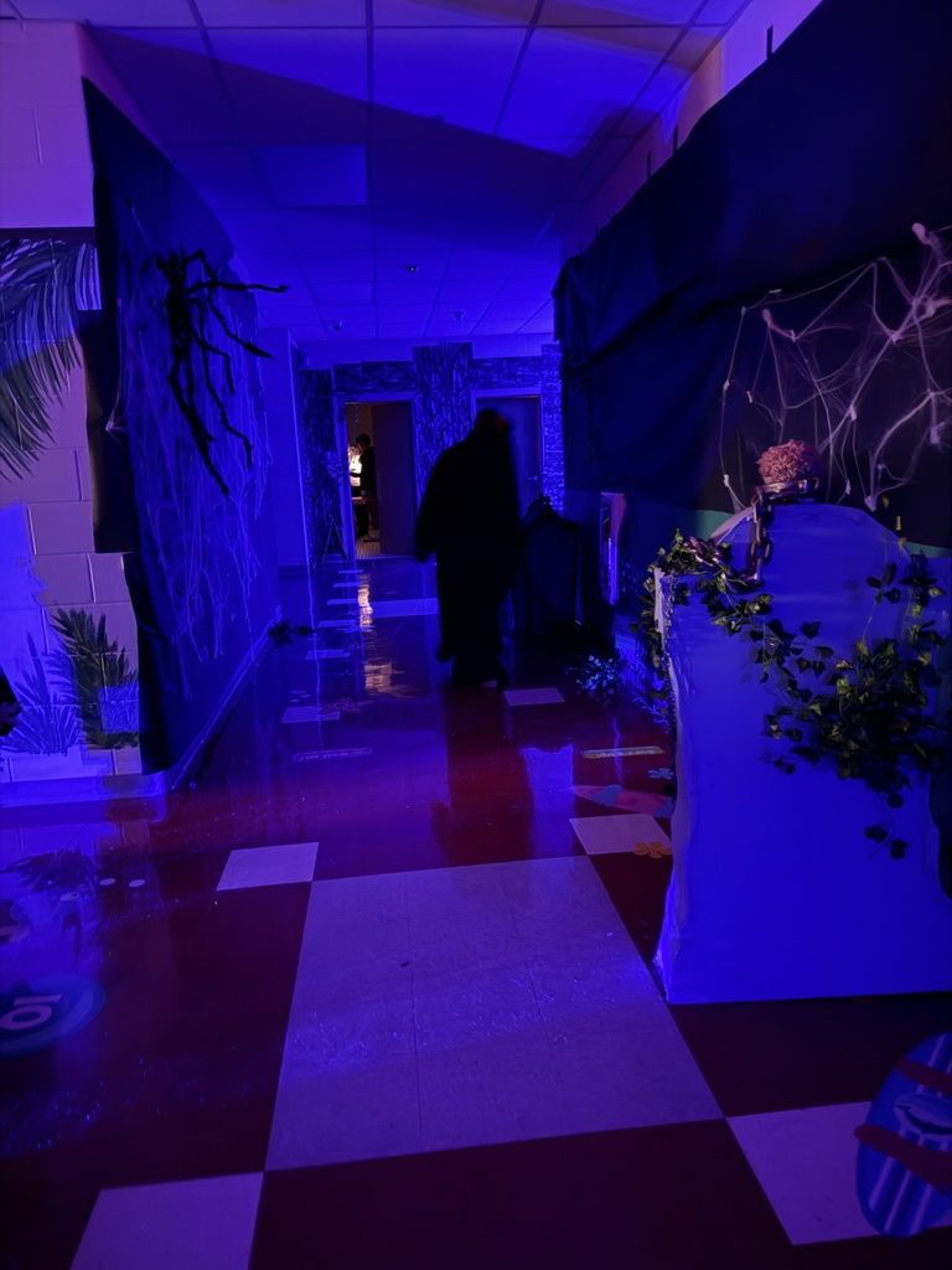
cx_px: 476
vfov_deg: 71.6
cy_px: 635
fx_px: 880
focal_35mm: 24
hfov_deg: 56.8
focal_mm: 6.76
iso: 2500
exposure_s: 1/5
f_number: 1.78
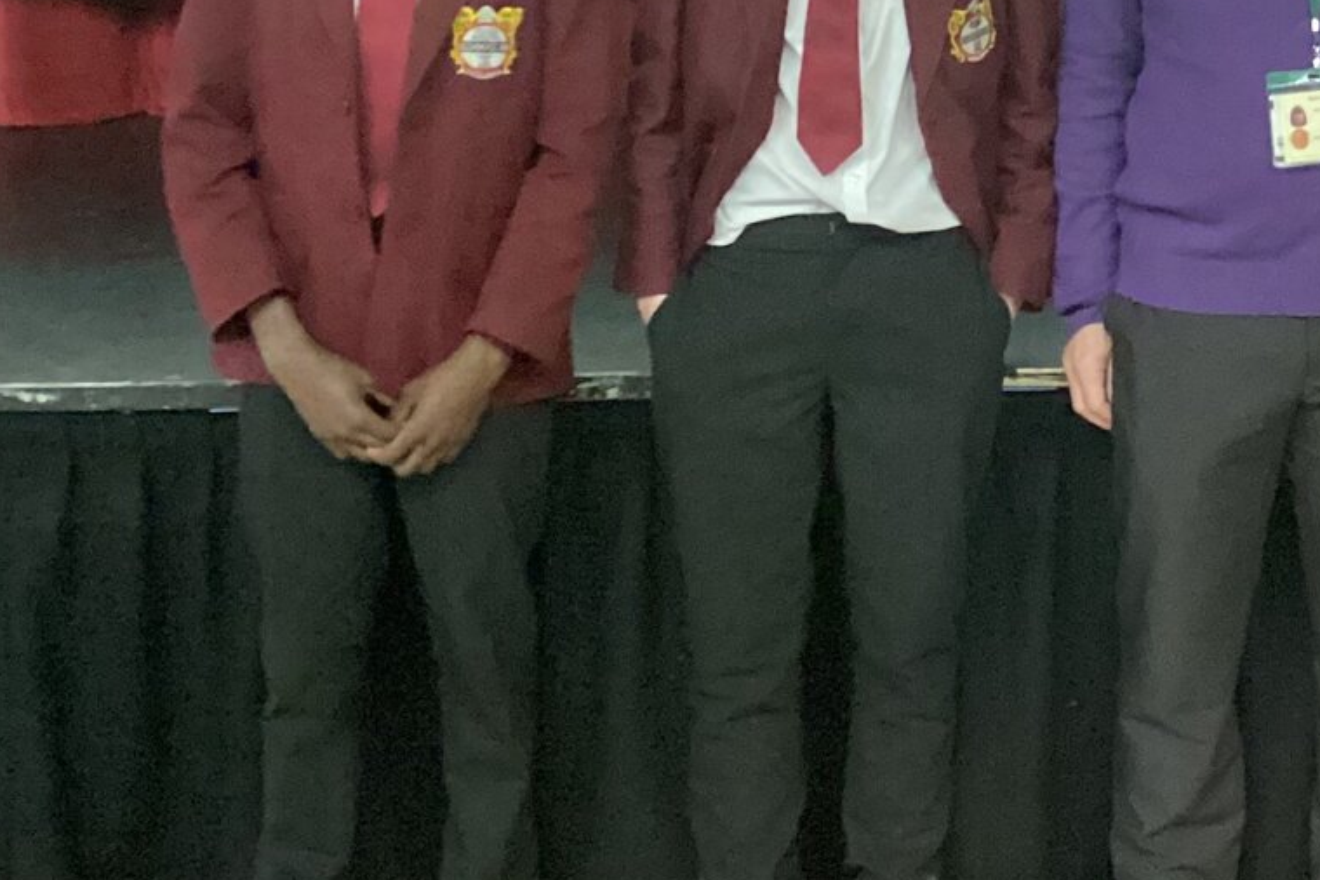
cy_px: -183
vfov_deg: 15.1
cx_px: 1372
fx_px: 3190
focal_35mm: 87
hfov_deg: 22.3
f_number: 2.4
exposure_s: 1/20
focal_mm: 3.3
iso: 800
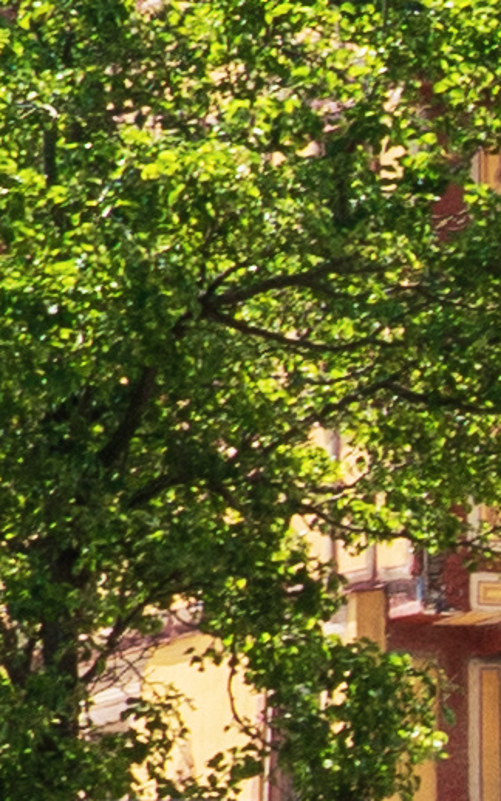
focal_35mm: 443
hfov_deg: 2.7
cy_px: 1237
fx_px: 9670
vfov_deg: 4.7
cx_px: 3113
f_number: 6.3
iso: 160
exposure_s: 1/125
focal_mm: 25
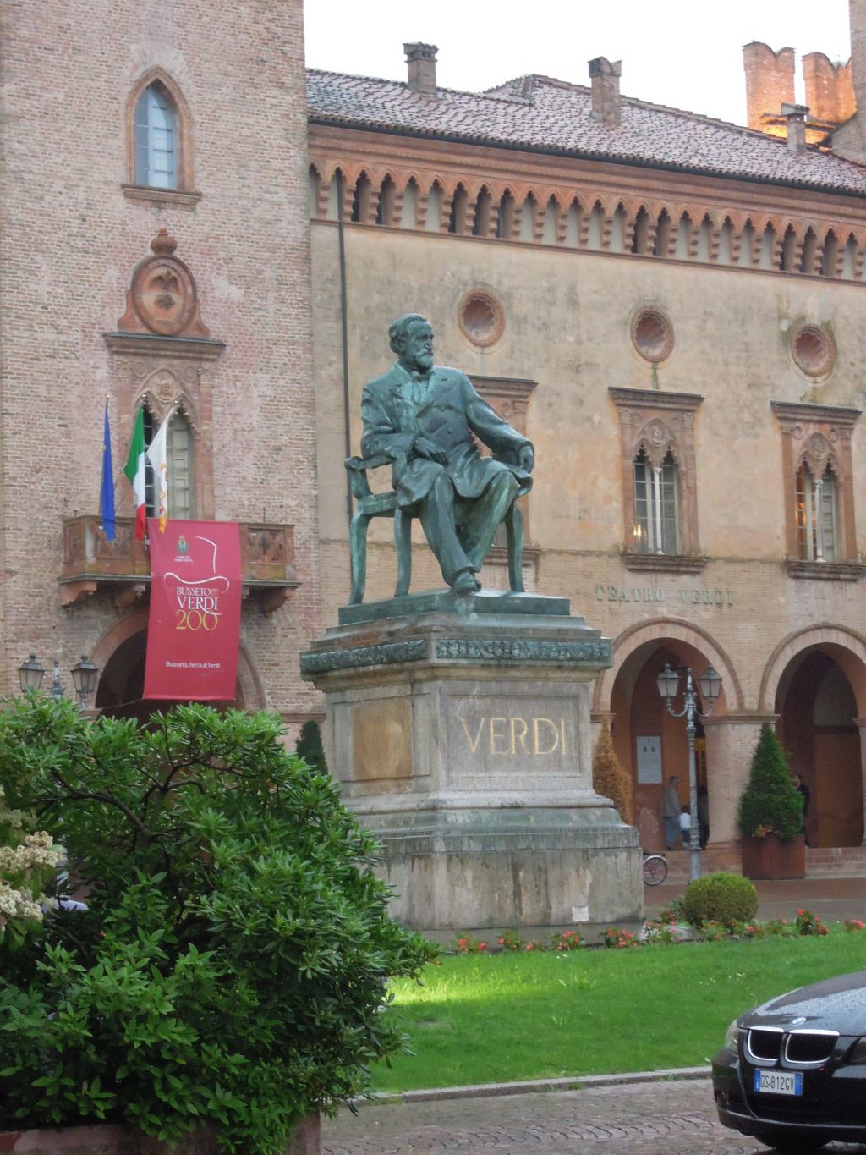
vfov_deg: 19.6
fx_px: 3335
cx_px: 433
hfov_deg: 14.8
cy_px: 578
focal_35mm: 100
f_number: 5.5
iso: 800
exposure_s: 1/15
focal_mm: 17.9
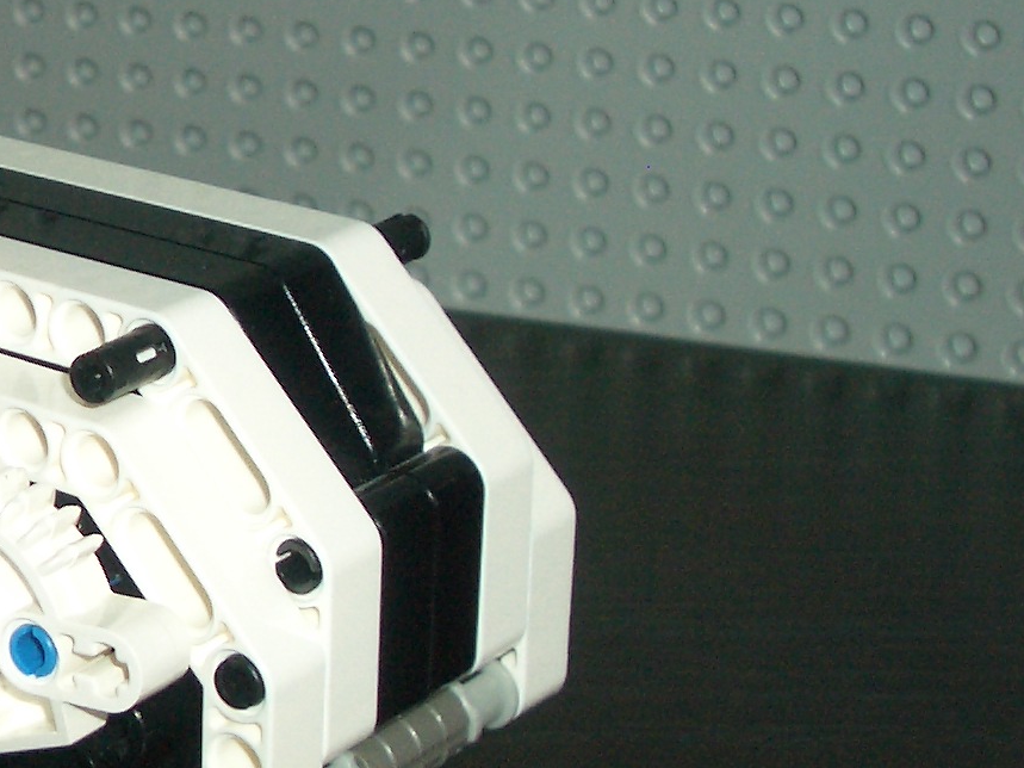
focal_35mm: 110
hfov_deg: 16.9
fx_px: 3254
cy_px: 272
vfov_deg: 13.4
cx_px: -291
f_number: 2.8
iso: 100
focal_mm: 6.8
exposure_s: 1/60
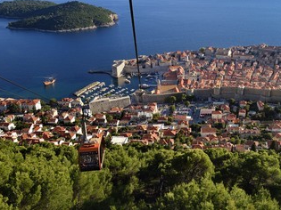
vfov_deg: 39.5
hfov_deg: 50.5
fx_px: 292
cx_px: 185
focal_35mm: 36
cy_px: 89
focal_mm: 28
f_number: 7.1
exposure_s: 1/250
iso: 200
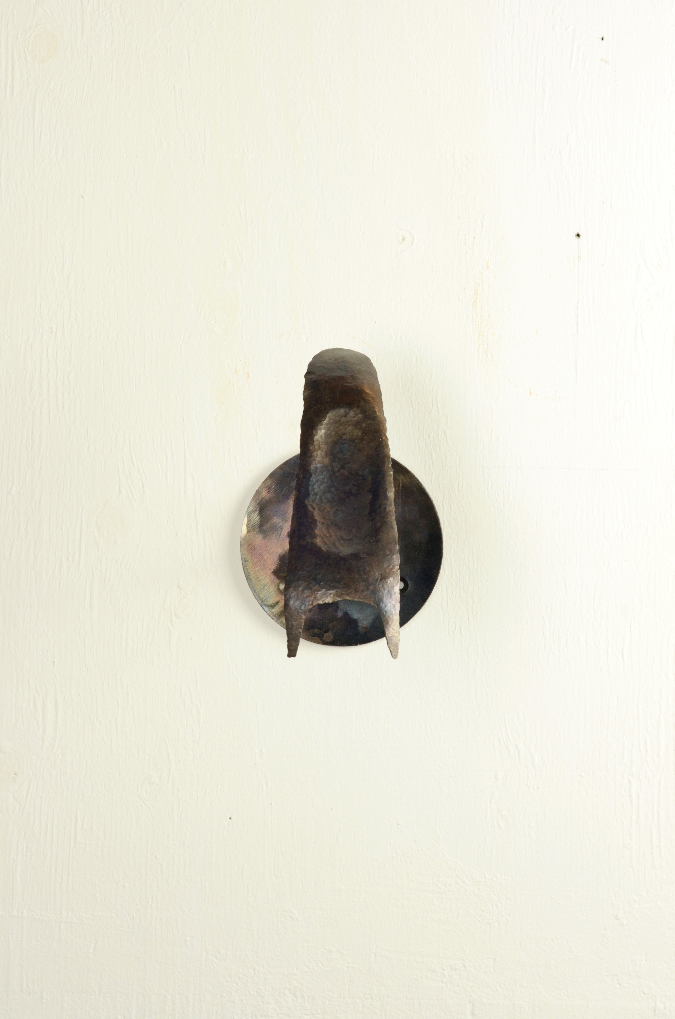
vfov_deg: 16.1
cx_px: 338
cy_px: 510
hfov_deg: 10.7
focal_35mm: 128
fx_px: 3602
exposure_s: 1/8
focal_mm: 85
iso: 160
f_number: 9
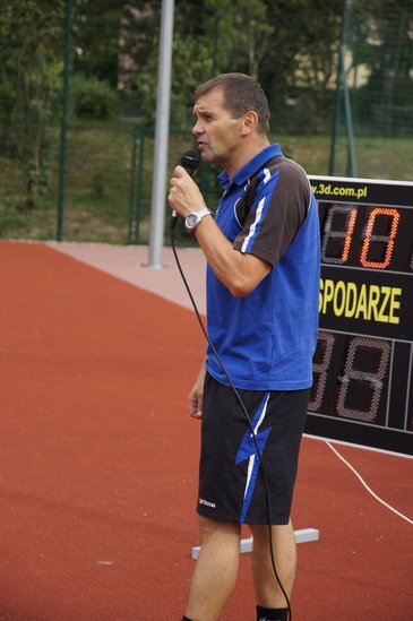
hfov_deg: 13.0
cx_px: 206
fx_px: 1810
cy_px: 310
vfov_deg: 19.5
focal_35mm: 105
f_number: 4
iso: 200
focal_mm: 70
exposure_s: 1/800
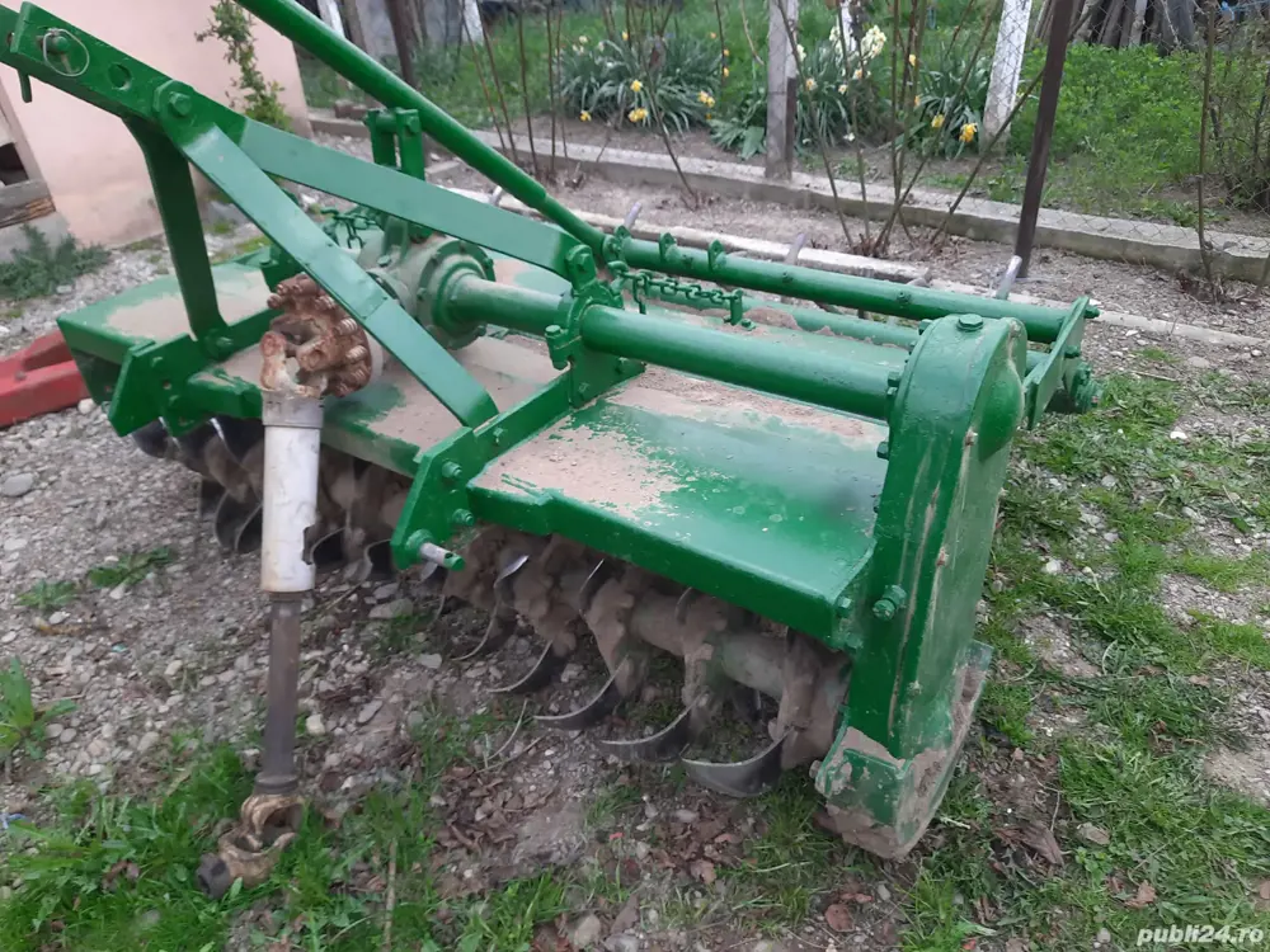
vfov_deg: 54.9
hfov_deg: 69.4
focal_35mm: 25
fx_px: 917
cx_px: 635
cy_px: 476
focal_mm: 4.6
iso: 32
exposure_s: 1/50
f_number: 2
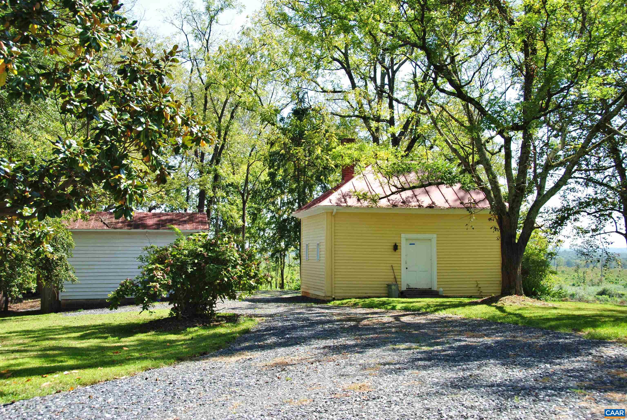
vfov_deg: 30.9
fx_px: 758
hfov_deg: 44.9
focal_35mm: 44
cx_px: 314
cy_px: 210
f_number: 9
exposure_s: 1/100
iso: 200
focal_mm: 29
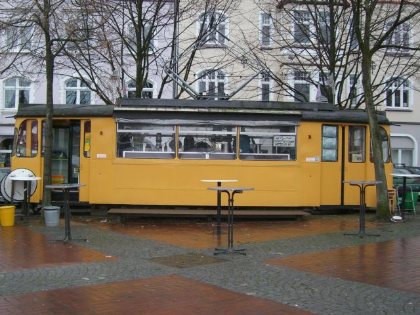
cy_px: 158
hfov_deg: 49.0
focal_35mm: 38
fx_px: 461
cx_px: 210
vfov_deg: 37.7
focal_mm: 6.2
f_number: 2.7
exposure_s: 1/160
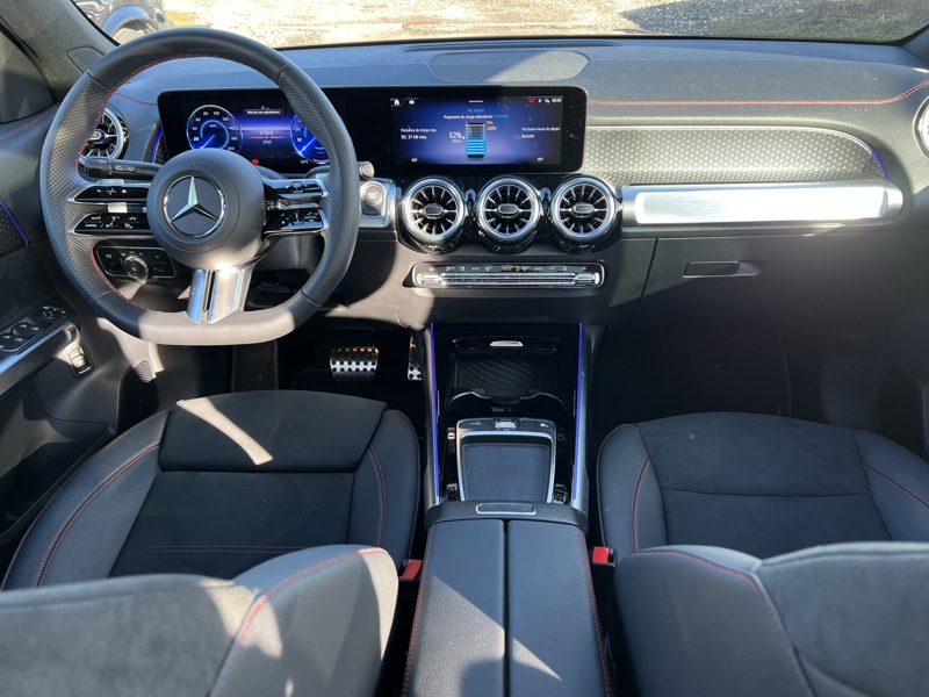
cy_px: 348
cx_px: 464
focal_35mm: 26
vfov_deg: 53.1
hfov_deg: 67.3
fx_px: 698
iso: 40
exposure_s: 1/121
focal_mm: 5.7
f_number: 1.5
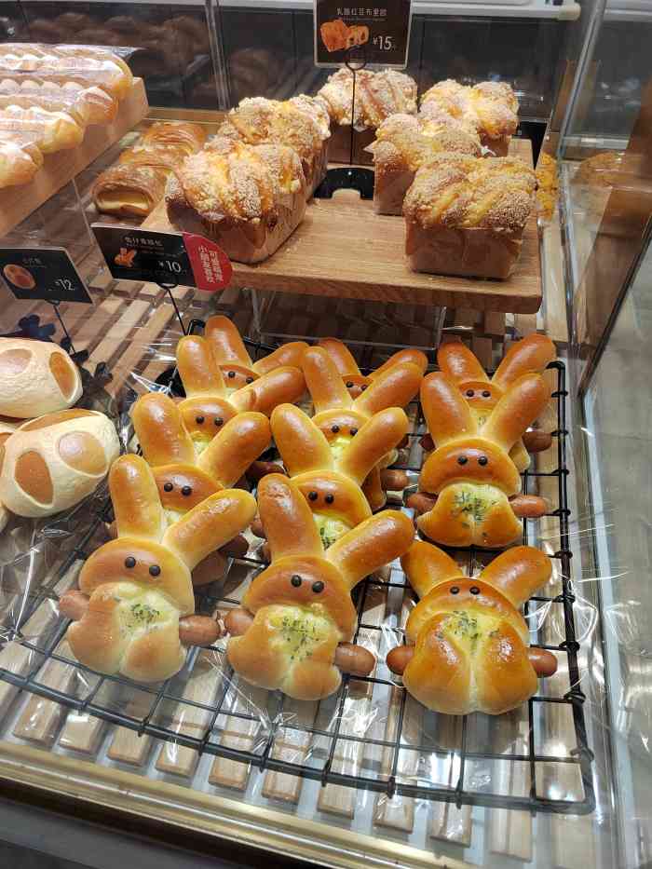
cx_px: 326
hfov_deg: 58.9
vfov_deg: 73.9
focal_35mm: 23
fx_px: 577
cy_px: 434
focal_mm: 5.52
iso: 481
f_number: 1.9
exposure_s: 1/100
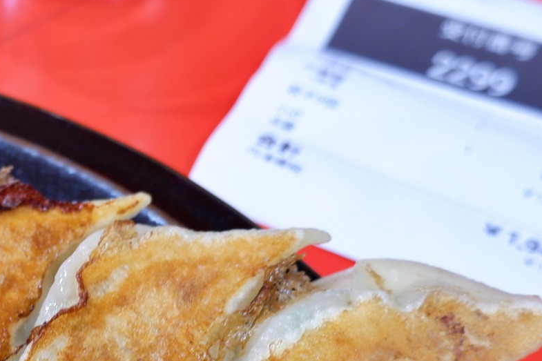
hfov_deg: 24.4
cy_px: 359
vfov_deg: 17.7
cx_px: -115
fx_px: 1129
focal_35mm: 75
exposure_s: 1/25
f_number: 3.5
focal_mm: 15
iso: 320
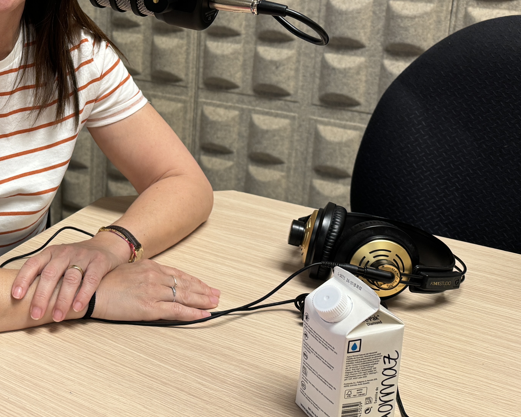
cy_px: 90
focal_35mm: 49
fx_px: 756
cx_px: 28
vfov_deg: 30.2
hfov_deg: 35.2
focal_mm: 6.76
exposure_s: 1/50
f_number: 1.78
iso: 125
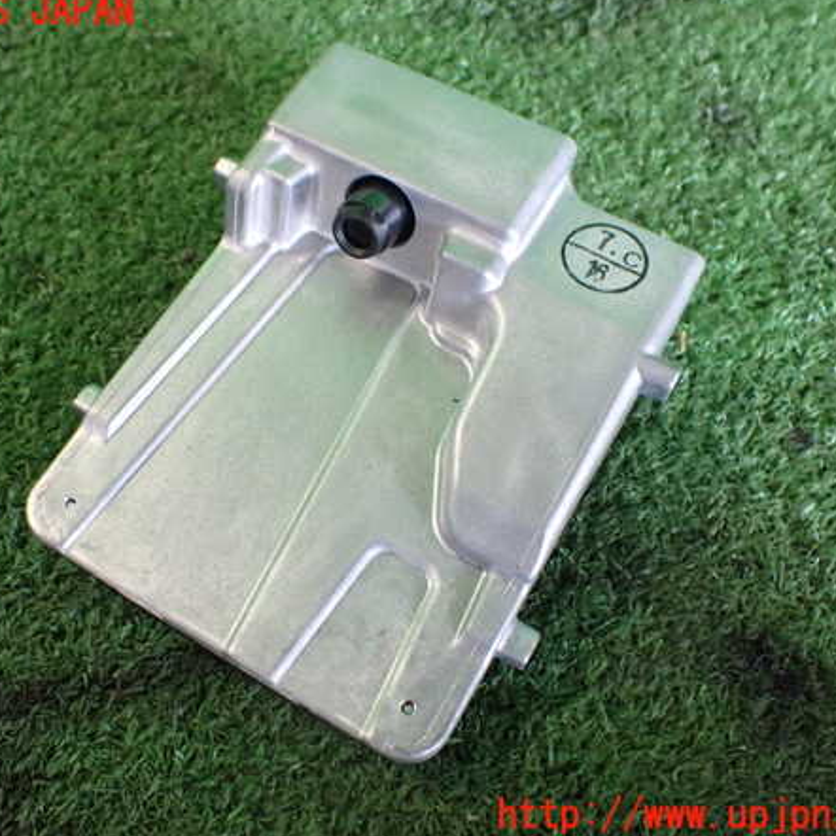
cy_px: 414
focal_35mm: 36
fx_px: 984
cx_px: 357
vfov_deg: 46.0
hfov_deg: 45.9
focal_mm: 5.4
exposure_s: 1/125
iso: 800
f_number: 2.3
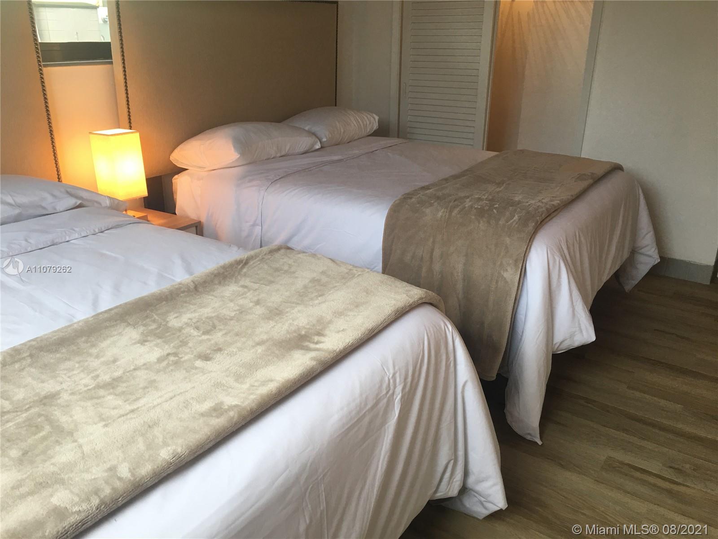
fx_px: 602
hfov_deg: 61.7
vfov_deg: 48.2
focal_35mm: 29
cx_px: 359
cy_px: 270
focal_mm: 4.15
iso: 25
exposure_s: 1/40
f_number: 2.2
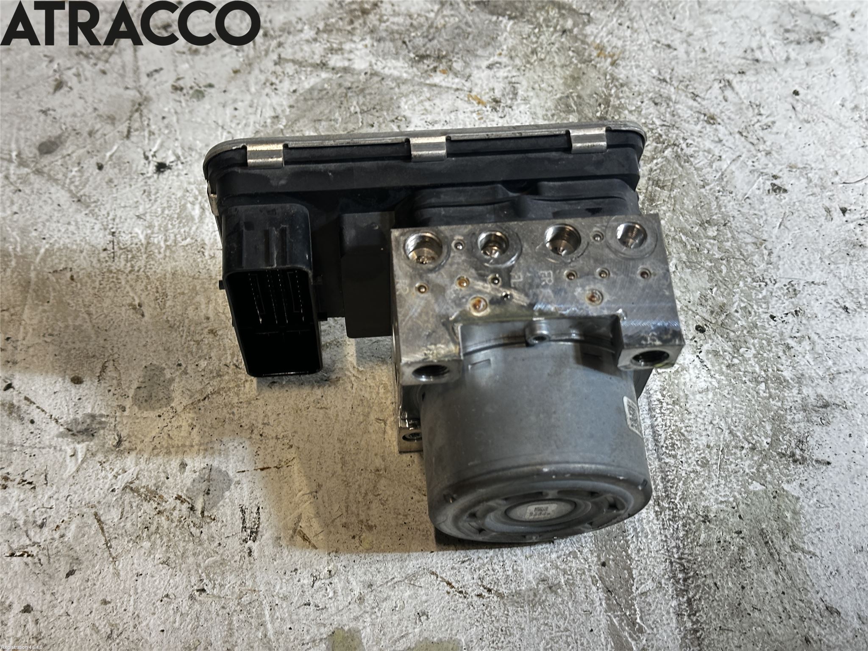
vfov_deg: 30.3
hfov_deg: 39.7
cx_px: 434
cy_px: 326
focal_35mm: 48
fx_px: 1204
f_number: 1.78
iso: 160
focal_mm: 6.86
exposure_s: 1/50
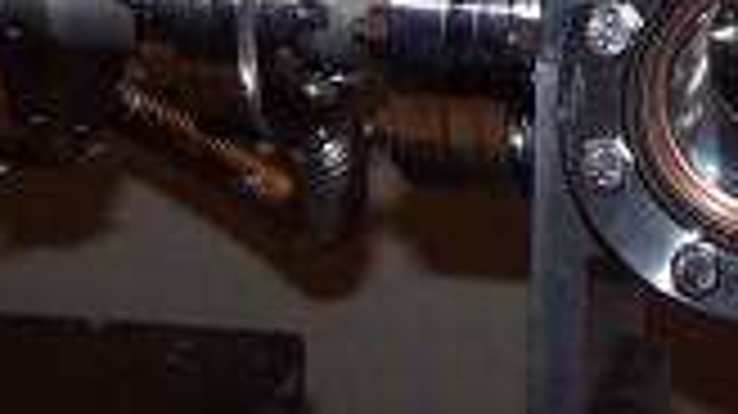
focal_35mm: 129
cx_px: 882
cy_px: -308
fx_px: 2523
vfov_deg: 9.0
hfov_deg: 16.0
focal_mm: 6.3
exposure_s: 1/60
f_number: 2.8
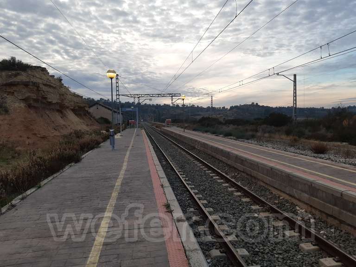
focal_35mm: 26
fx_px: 267
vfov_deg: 53.1
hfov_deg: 67.3
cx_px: 178
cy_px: 134
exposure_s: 1/364
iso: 40
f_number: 1.7
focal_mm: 3.92
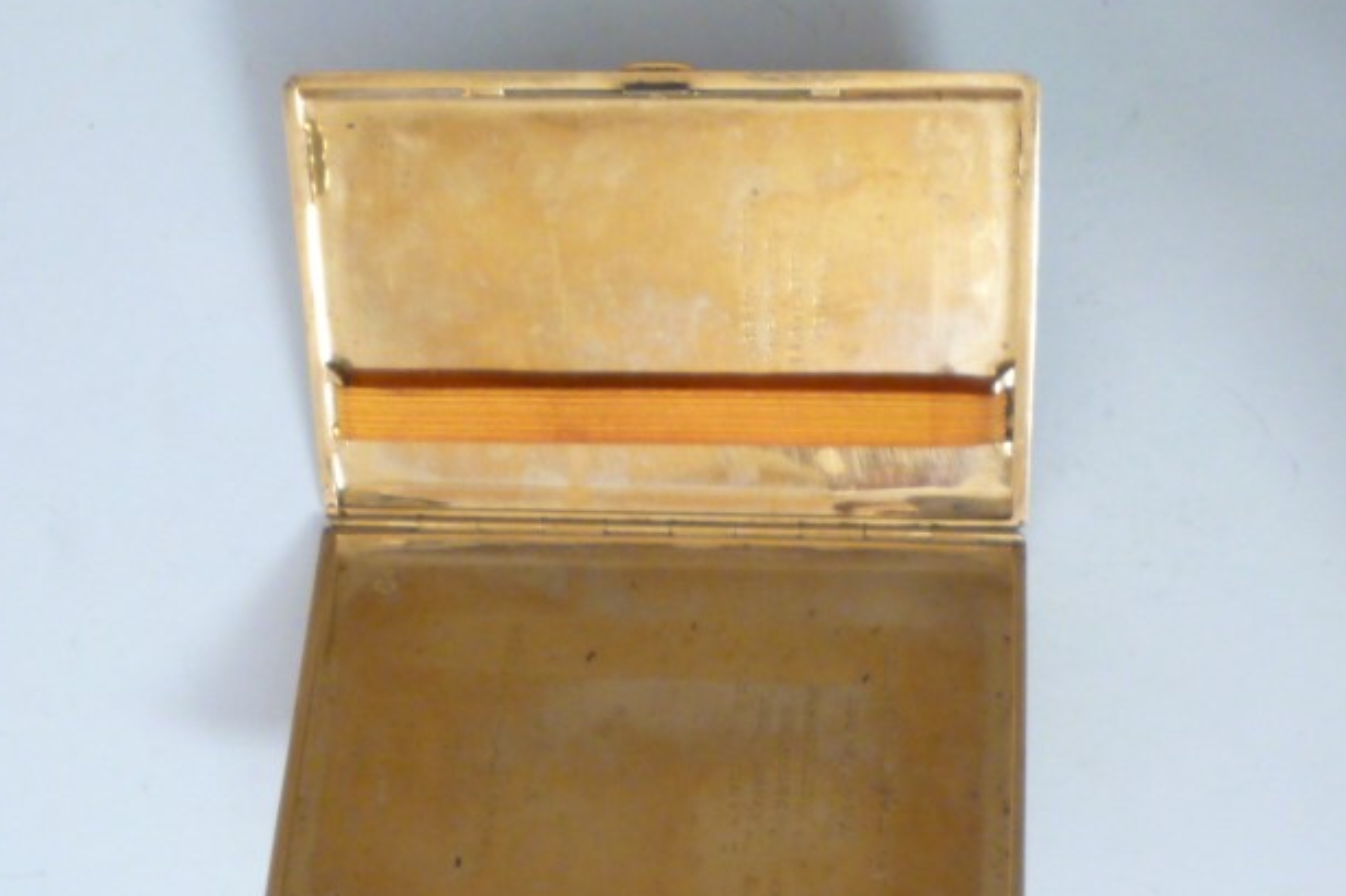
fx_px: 2392
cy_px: 517
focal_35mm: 64
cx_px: 673
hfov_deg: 31.4
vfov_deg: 21.2
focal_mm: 5.3
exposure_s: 1/30
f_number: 3.3
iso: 250
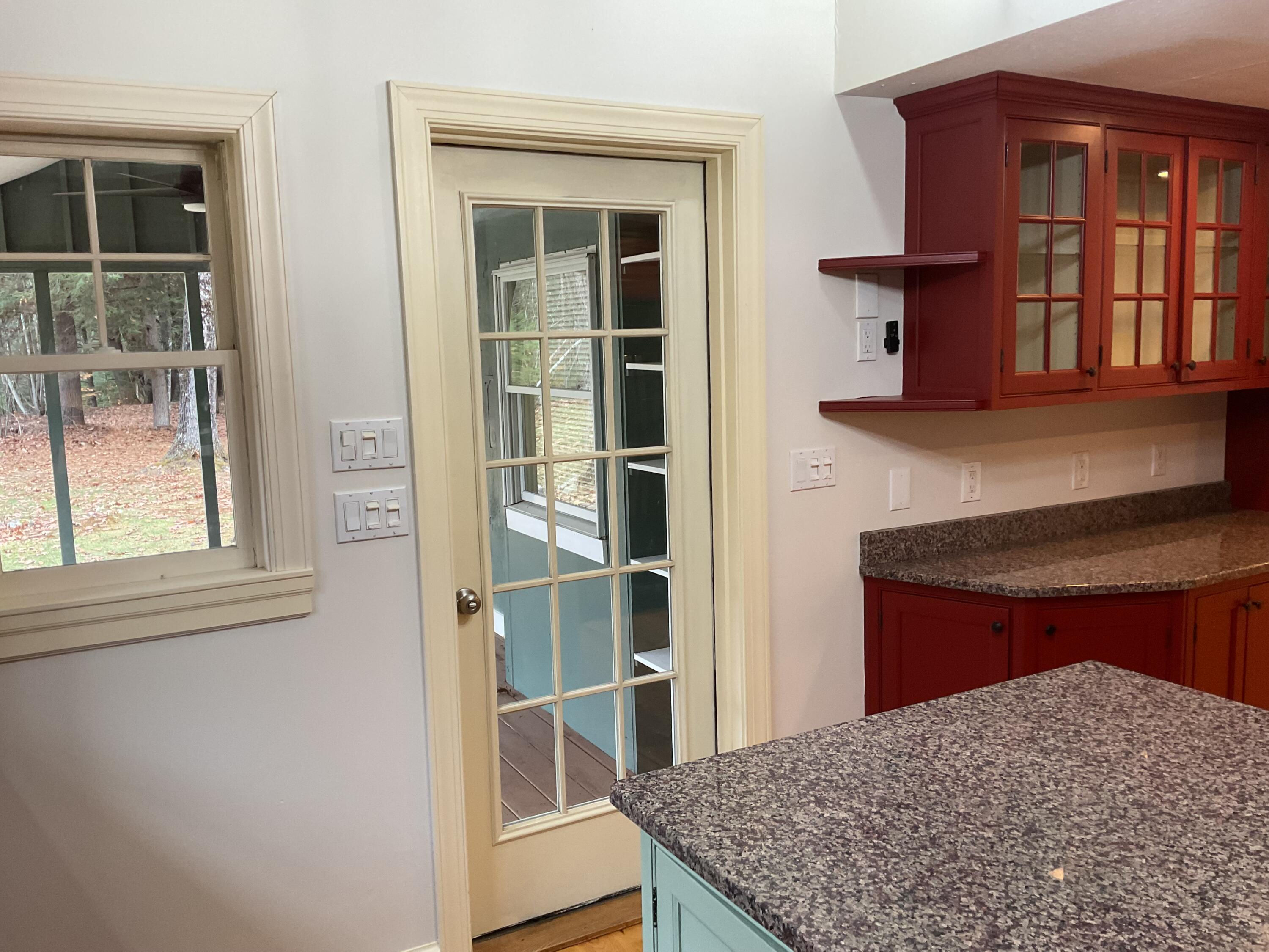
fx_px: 1063
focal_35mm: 29
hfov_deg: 61.7
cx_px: 634
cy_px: 476
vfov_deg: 48.2
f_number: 1.8
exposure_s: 1/60
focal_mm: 3
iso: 64
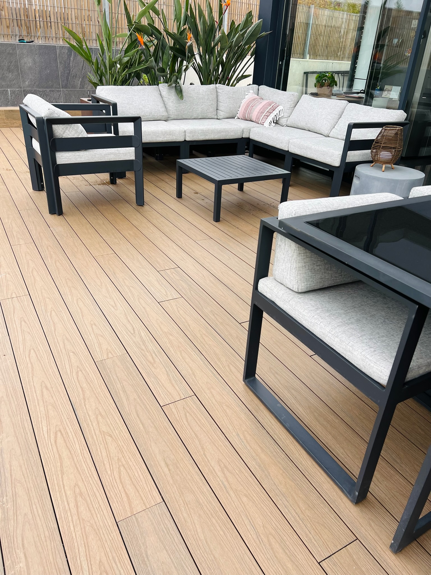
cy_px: 288
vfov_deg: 67.3
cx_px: 216
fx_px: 432
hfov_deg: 53.1
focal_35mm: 26
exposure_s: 1/464
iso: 50
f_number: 1.5
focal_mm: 5.7
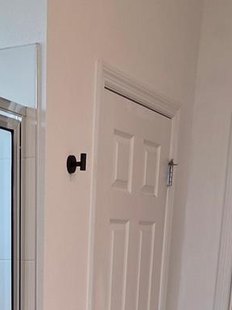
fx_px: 634
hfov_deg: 20.4
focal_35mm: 71
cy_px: 446
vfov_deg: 23.0
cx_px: 36
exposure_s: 1/120
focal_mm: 5.4
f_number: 1.8
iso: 125
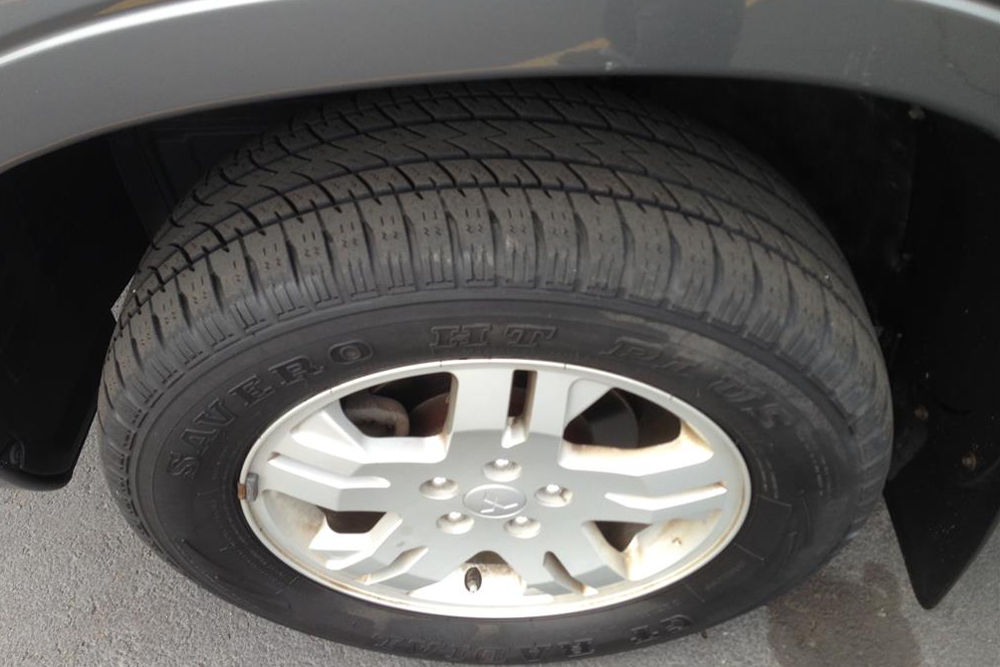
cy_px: 308
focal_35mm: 35
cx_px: 491
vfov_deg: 37.8
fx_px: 972
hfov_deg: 54.4
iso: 50
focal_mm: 4.13
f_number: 2.4
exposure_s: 1/235
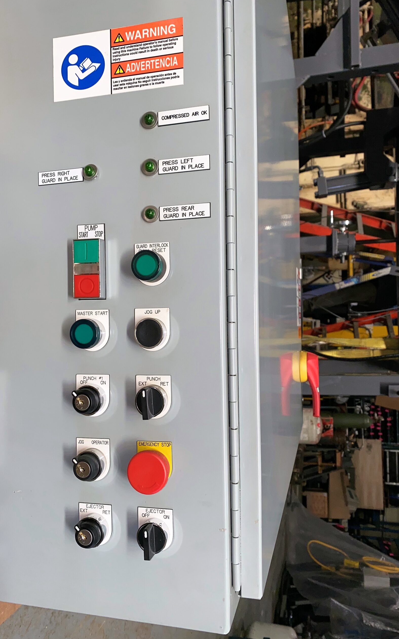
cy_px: 321
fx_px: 487
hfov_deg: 44.5
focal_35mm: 28
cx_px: 182
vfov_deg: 66.5
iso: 32
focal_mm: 4.25
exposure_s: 1/395
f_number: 1.8
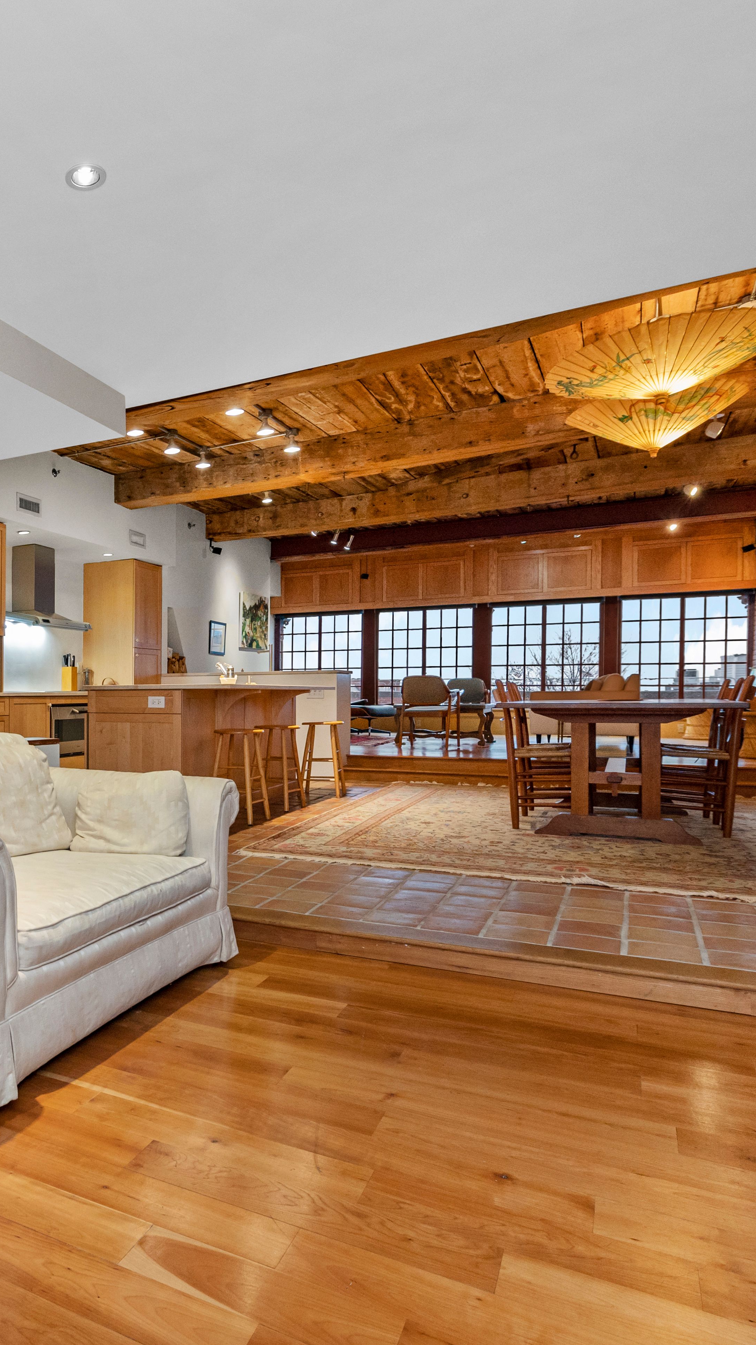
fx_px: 820
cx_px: 59
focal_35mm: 23
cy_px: 677
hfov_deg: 44.5
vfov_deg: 78.7
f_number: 5.6
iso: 1600
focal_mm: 14
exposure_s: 1/80
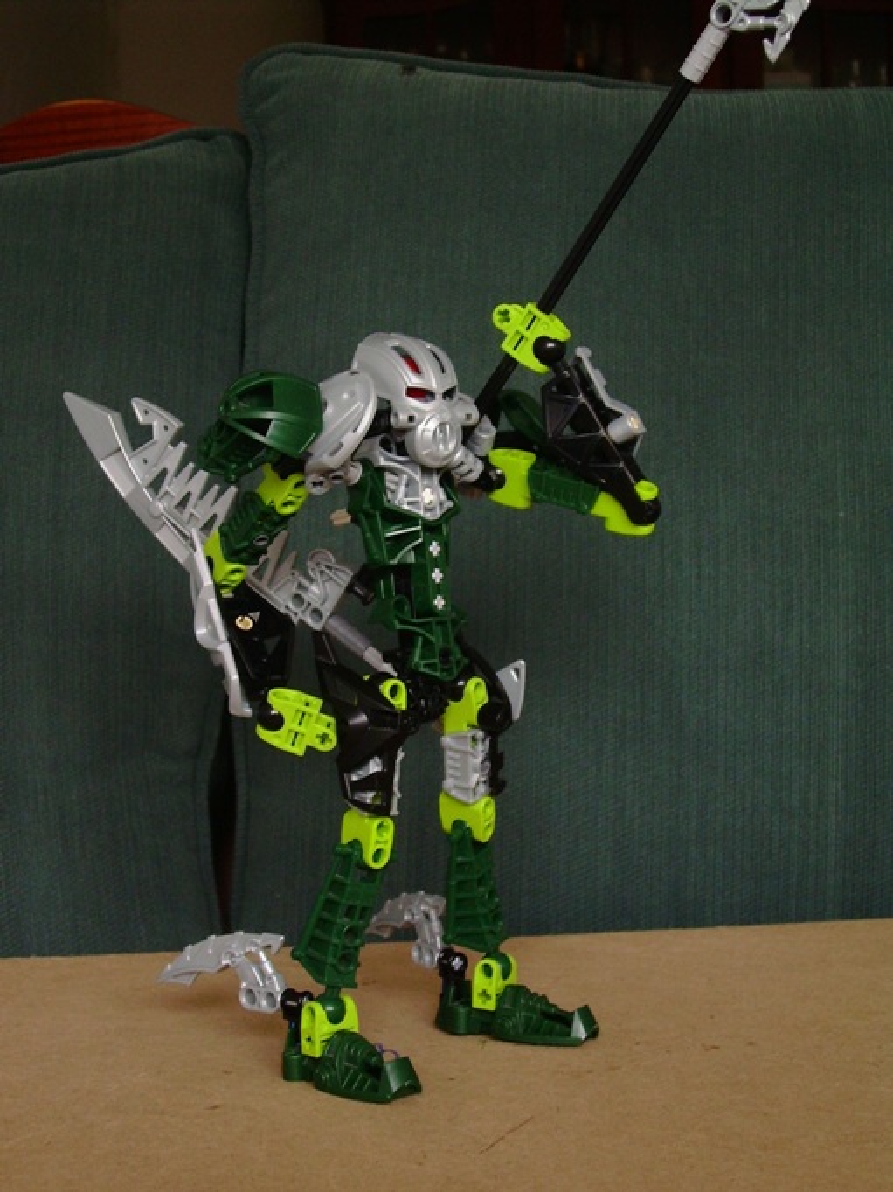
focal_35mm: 65
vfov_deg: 29.8
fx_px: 2237
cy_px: 596
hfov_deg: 22.6
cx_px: 446
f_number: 3.6
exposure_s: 1/60
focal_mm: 11
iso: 50
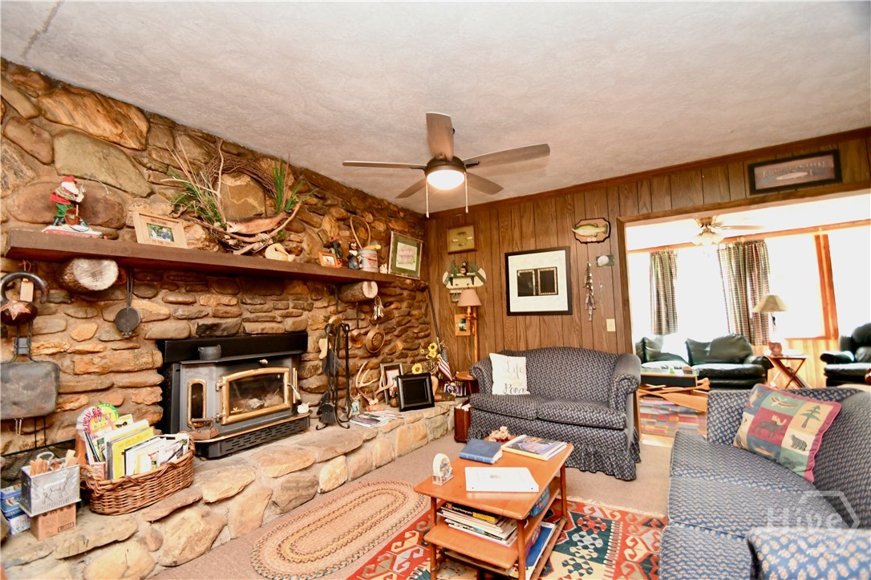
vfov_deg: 77.3
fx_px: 363
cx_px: 436
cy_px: 290
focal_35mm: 15
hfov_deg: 100.4
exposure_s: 1/60
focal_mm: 10
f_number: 4
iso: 2800
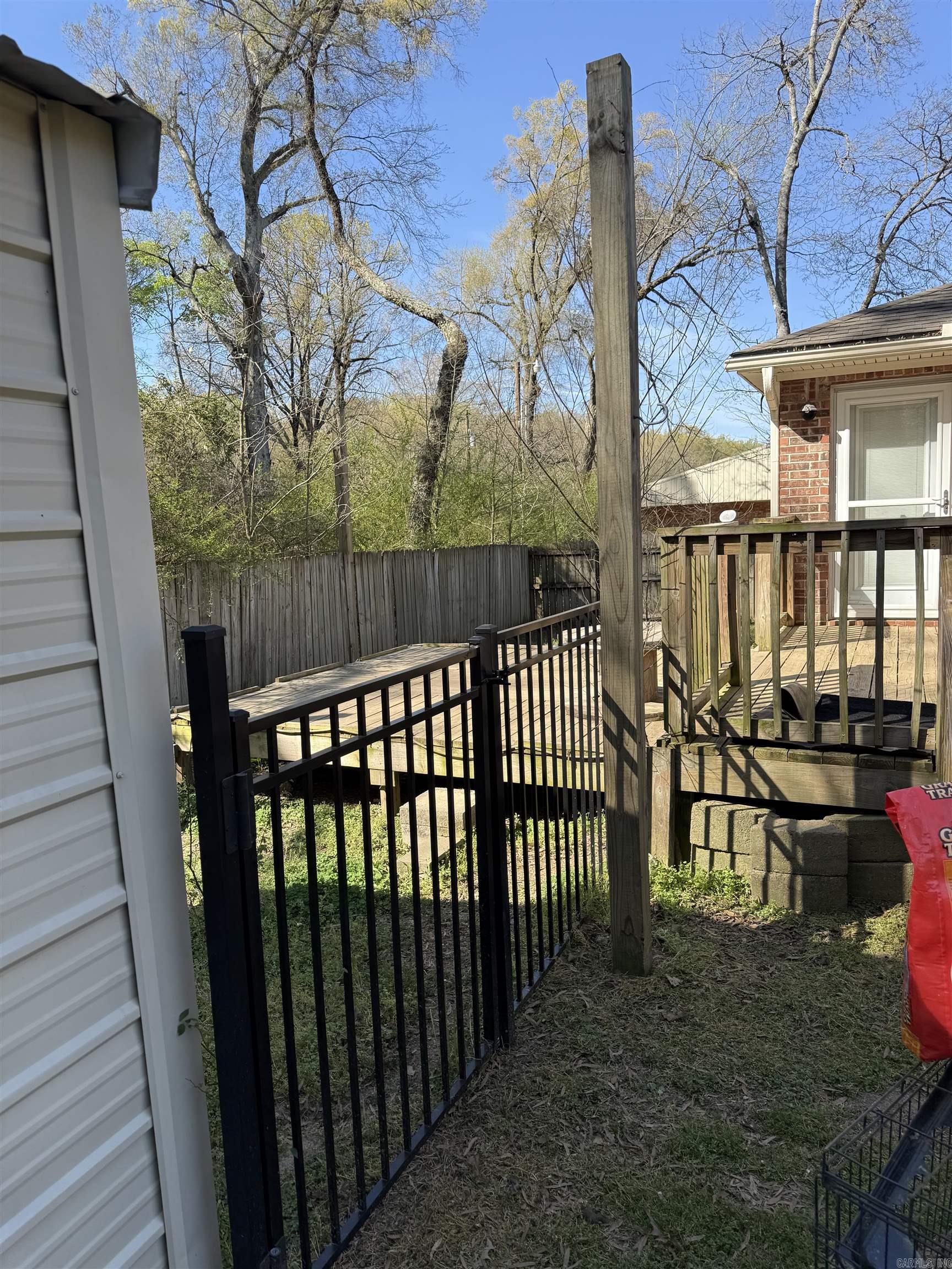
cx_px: 476
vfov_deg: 71.6
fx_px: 880
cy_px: 634
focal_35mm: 24
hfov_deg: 56.8
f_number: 1.78
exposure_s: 1/1522
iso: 80
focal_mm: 6.76
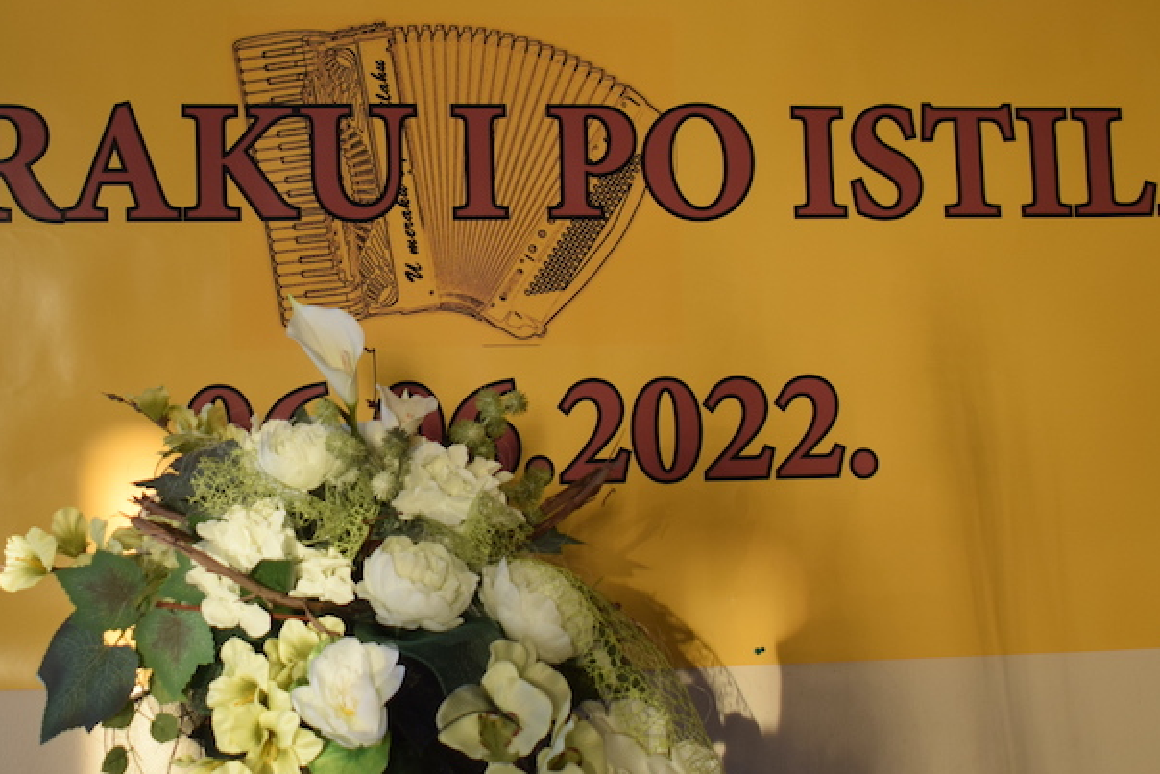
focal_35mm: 61
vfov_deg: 22.3
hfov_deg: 32.6
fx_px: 1966
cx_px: 388
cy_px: 351
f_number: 4.5
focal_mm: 24
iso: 400
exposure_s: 1/80
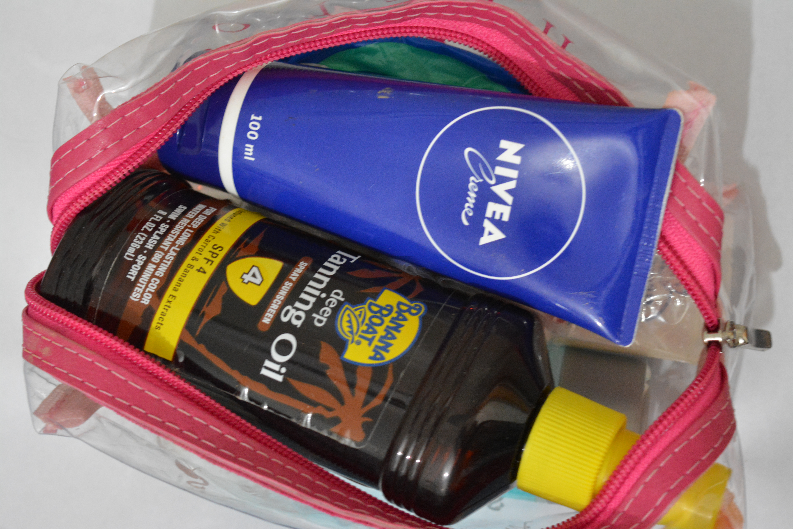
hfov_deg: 28.1
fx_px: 1586
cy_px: 264
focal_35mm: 72
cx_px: 396
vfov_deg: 18.9
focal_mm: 48
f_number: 5.3
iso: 3200
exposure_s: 1/10
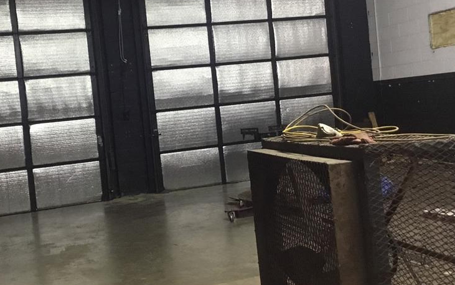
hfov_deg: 42.9
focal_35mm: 46
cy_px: 123
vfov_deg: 28.0
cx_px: 154
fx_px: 570
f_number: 2.4
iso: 200
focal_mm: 3.3
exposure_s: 1/30
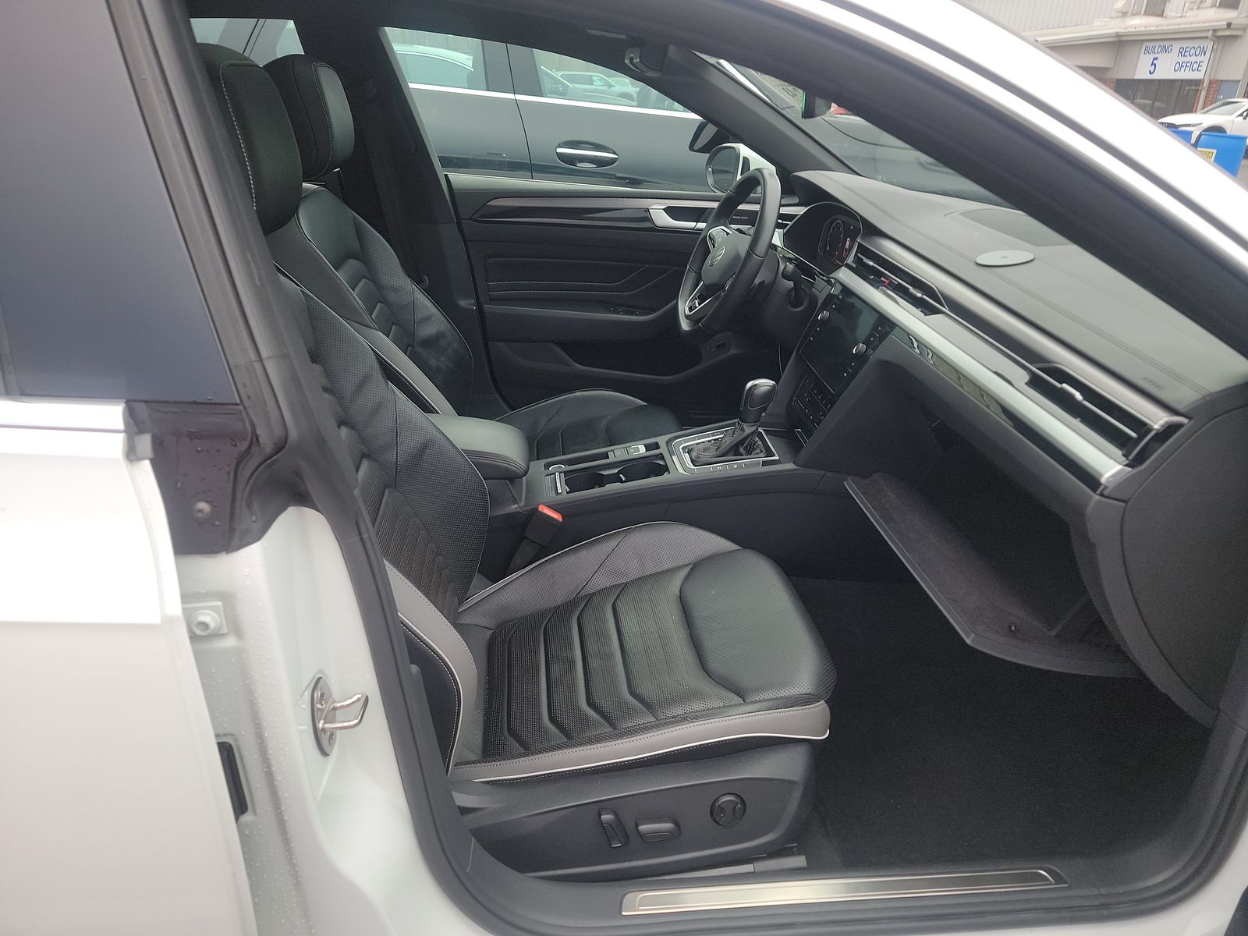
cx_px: 624
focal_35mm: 24
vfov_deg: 56.8
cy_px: 468
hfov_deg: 71.6
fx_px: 865
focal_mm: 6.7
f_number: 1.8
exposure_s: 1/59
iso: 63
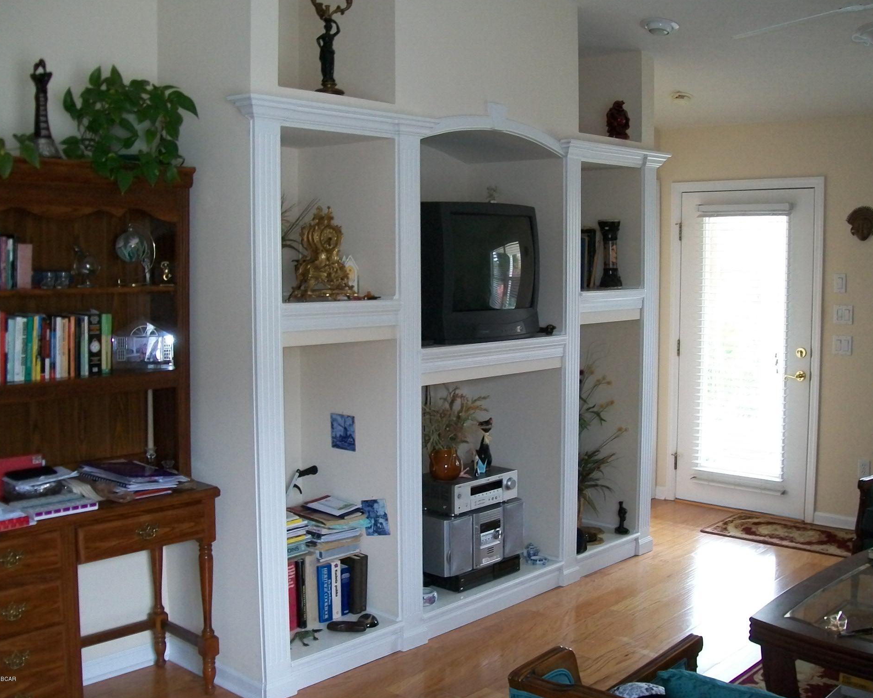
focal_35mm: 38
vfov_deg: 39.2
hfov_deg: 47.9
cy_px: 348
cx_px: 451
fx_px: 982
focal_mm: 6
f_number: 2.7
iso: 160
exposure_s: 1/30
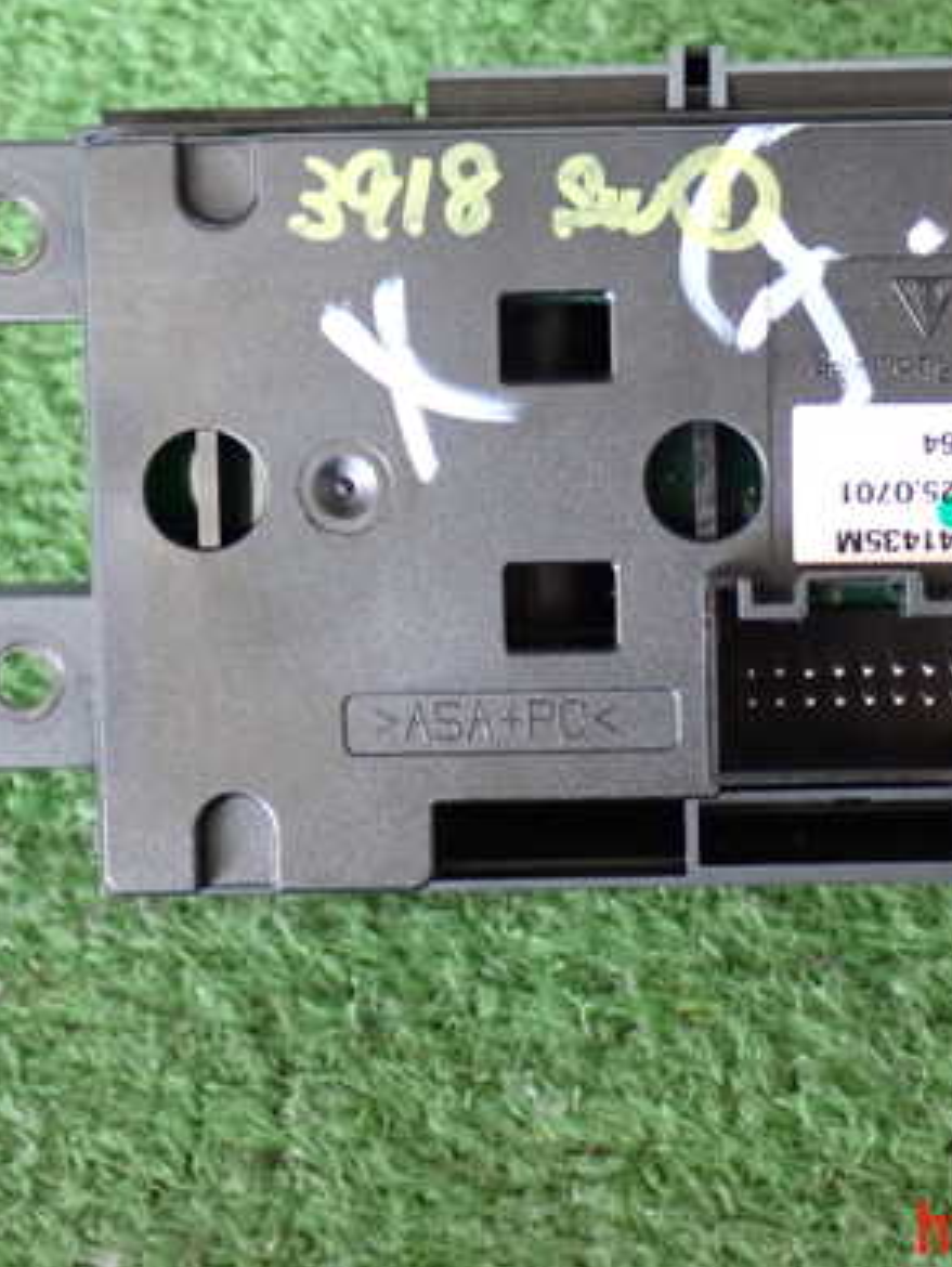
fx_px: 3040
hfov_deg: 17.7
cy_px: 543
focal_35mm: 83
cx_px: 676
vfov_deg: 23.5
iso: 800
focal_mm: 9.65
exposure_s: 1/50
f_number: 3.3
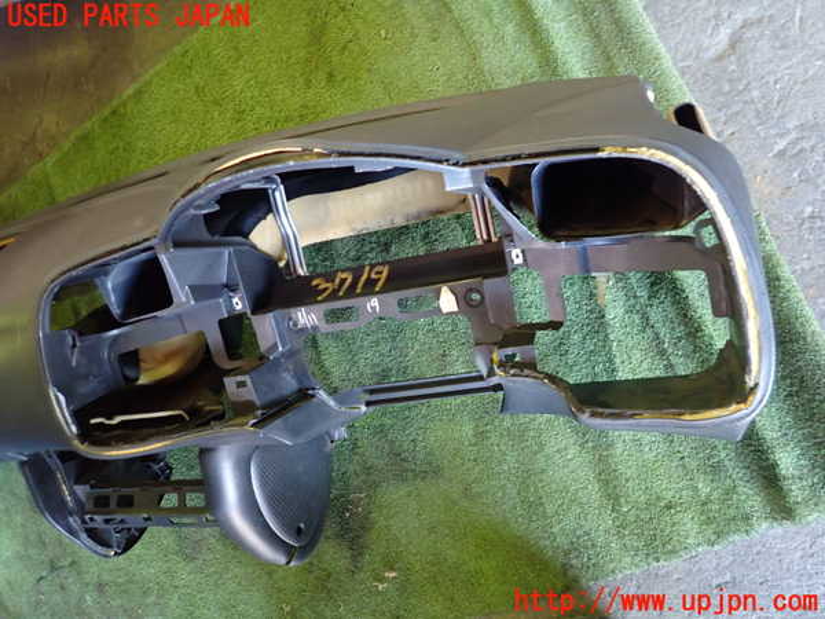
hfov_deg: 69.4
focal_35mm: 25
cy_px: 310
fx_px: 596
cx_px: 412
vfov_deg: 54.9
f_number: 2
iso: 800
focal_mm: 4.5
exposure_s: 1/30
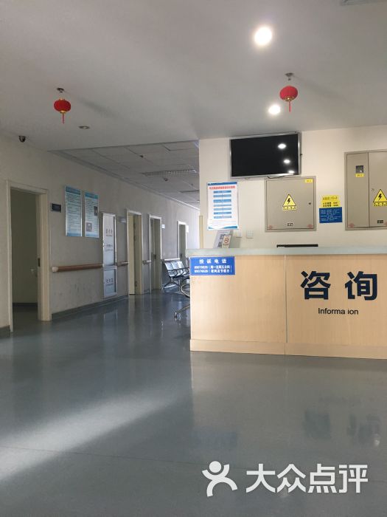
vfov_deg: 61.7
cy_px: 258
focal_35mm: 29
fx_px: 432
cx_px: 194
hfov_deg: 48.2
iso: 64
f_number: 2.2
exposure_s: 1/17
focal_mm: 4.15
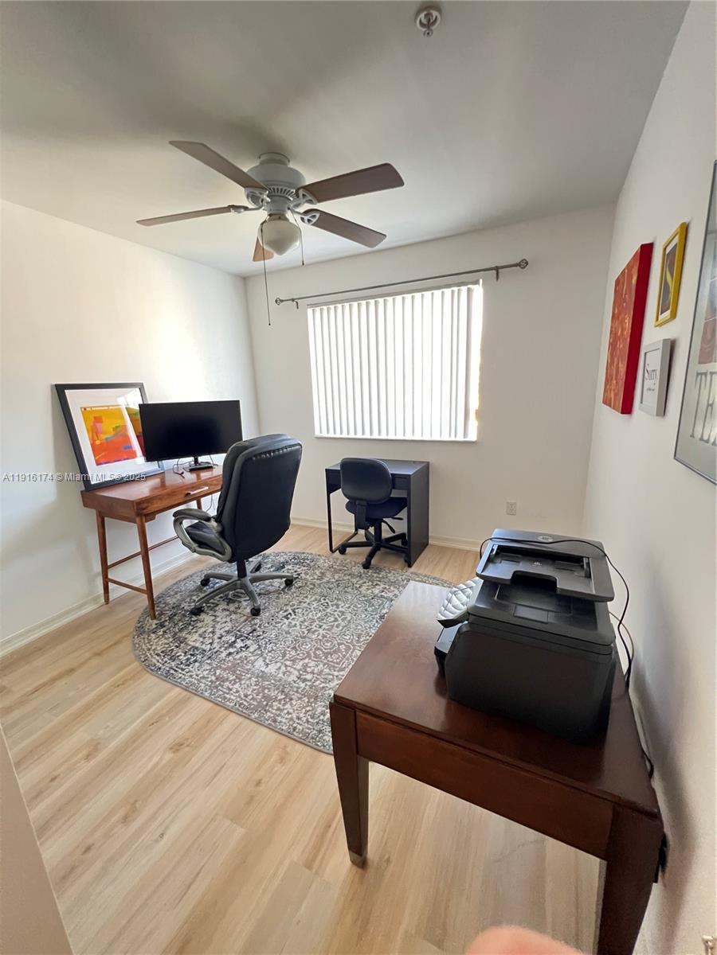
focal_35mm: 13
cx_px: 358
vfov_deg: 106.2
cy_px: 478
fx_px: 359
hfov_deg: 89.9
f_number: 1.8
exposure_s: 1/40
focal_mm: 1.57
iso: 800
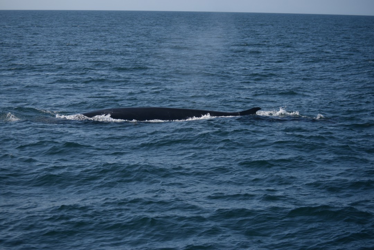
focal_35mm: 105
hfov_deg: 19.5
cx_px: 187
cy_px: 125
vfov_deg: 13.0
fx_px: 1091
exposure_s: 1/4000
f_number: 4.2
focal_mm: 70
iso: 200
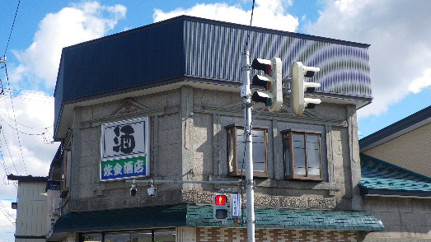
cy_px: 192
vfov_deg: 26.6
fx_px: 503
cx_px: 181
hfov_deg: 46.2
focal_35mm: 44
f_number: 2.8
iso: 64
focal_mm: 5.8
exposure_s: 1/640
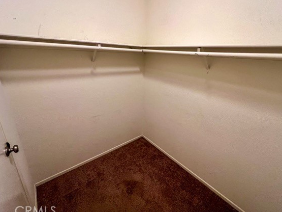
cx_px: 149
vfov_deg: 81.5
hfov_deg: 98.1
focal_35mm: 15
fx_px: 122
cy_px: 96
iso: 125
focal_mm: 1.57
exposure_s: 1/60
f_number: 1.8
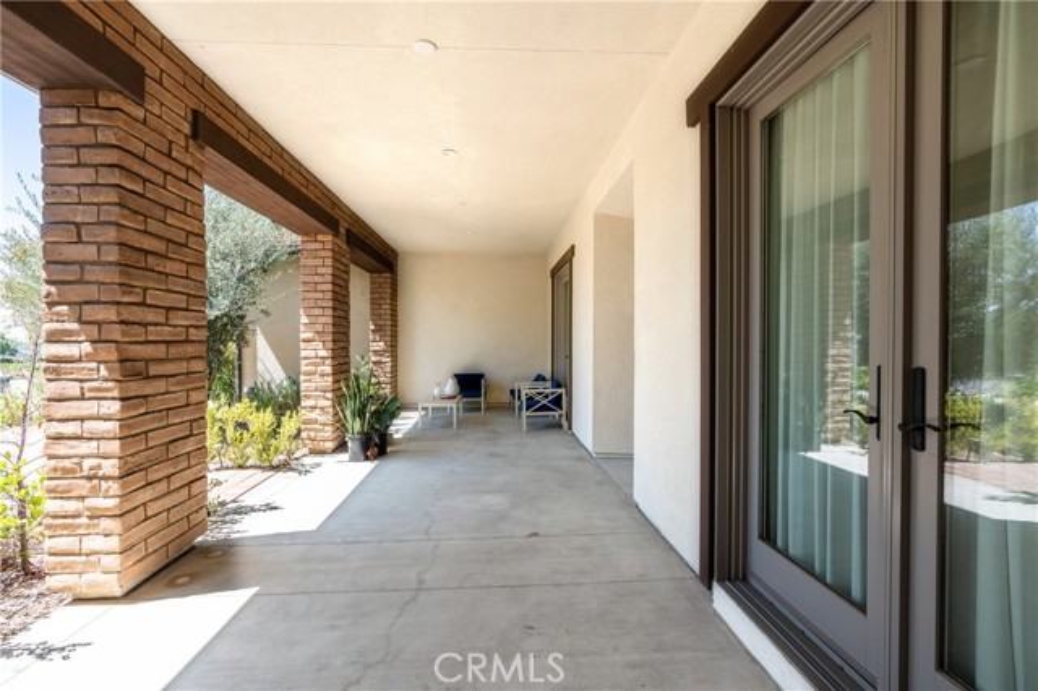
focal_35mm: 16
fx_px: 461
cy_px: 346
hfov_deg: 96.8
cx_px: 519
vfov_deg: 73.7
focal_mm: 16
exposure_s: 1/160
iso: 125
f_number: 6.3
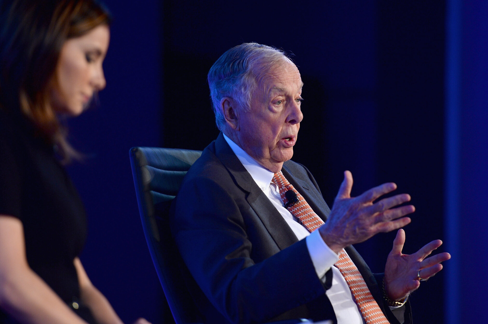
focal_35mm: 253
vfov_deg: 5.4
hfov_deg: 8.1
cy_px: 167
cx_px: 268
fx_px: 3427
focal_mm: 200
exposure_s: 1/320
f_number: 2.8
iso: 640
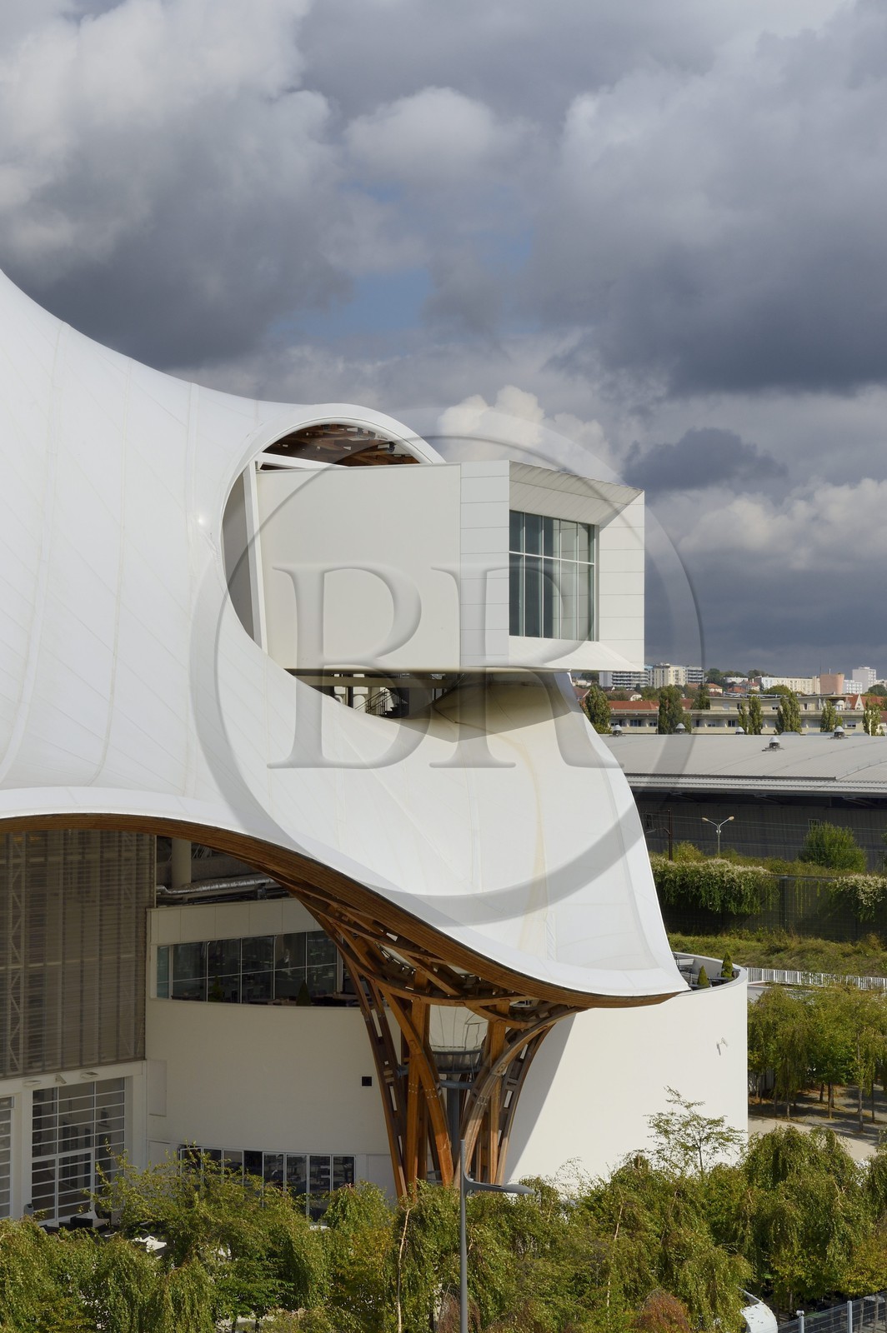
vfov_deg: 28.9
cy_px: 666
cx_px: 444
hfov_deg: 19.4
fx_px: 2591
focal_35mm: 70
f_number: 20
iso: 200
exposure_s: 1/320
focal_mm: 70
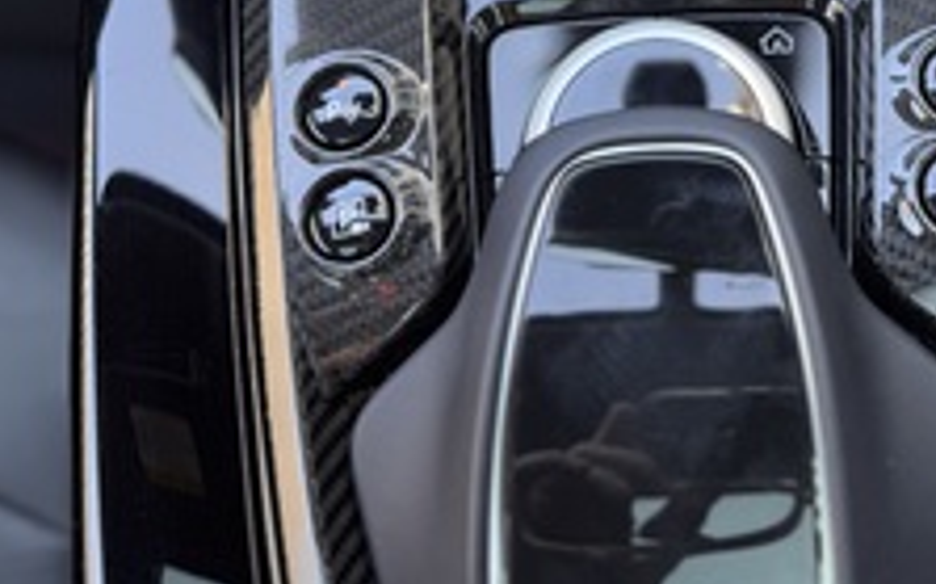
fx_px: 1224
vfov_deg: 24.9
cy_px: -65
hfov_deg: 40.8
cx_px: 693
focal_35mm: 48
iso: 100
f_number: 1.78
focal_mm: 6.76
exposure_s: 1/121
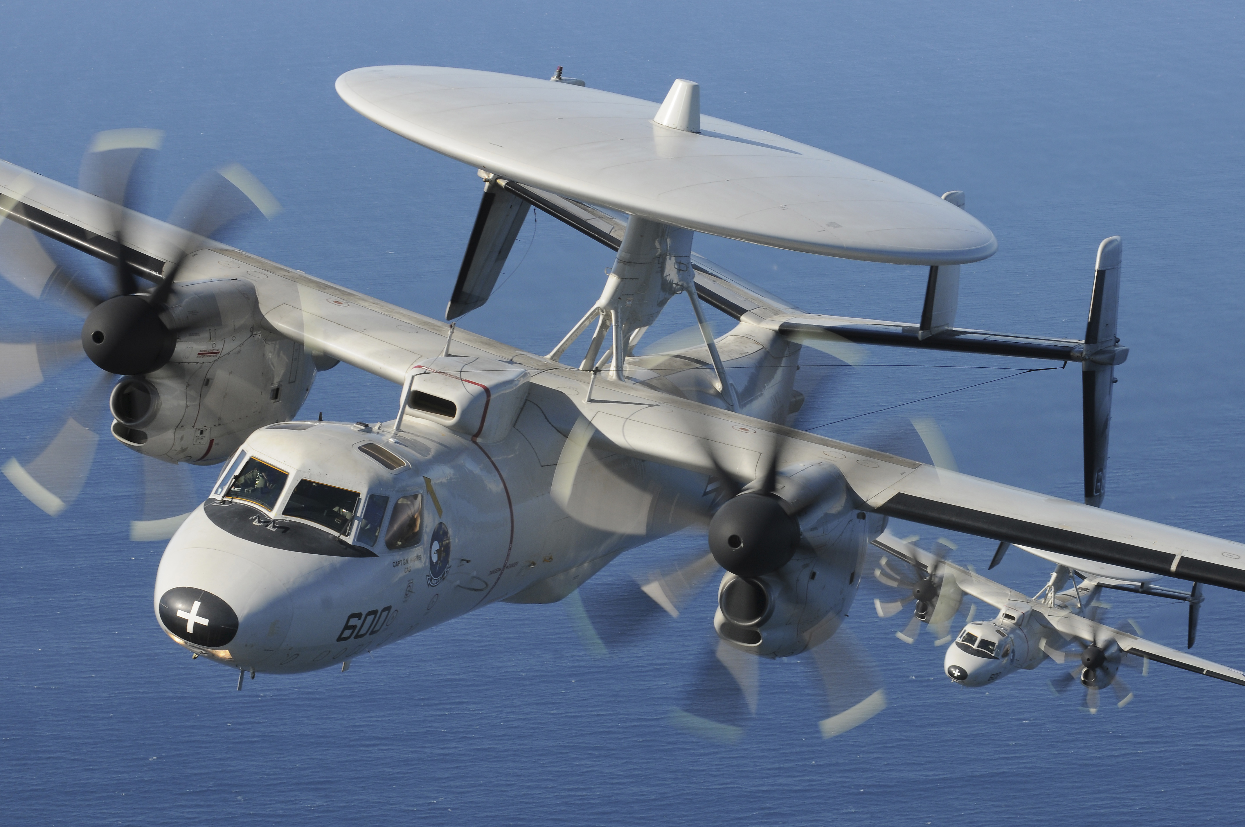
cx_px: 622
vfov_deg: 11.4
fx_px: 4145
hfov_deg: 17.1
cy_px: 414
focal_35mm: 120
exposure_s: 1/320
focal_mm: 80
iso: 250
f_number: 11
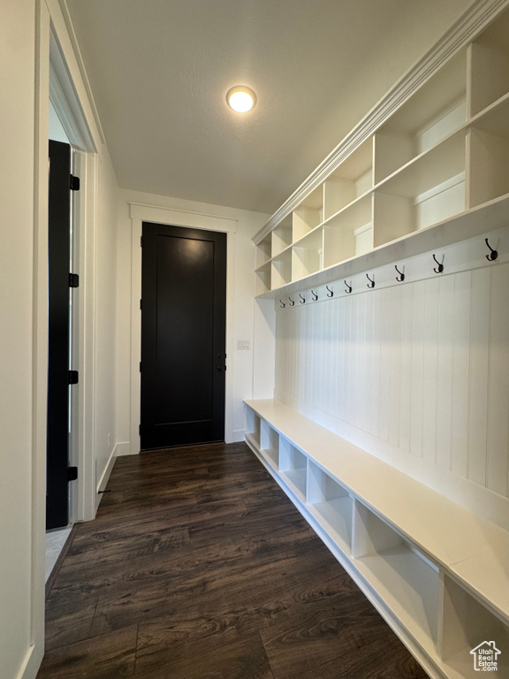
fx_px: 274
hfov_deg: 85.7
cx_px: 254
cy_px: 340
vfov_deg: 102.1
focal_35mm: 14
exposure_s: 1/120
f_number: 2.2
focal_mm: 2.22
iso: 250
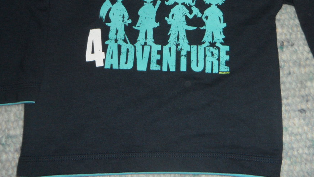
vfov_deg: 28.6
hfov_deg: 50.3
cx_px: 179
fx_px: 333
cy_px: 20
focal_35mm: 40
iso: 100
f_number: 8.2
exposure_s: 1/10
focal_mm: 4.1
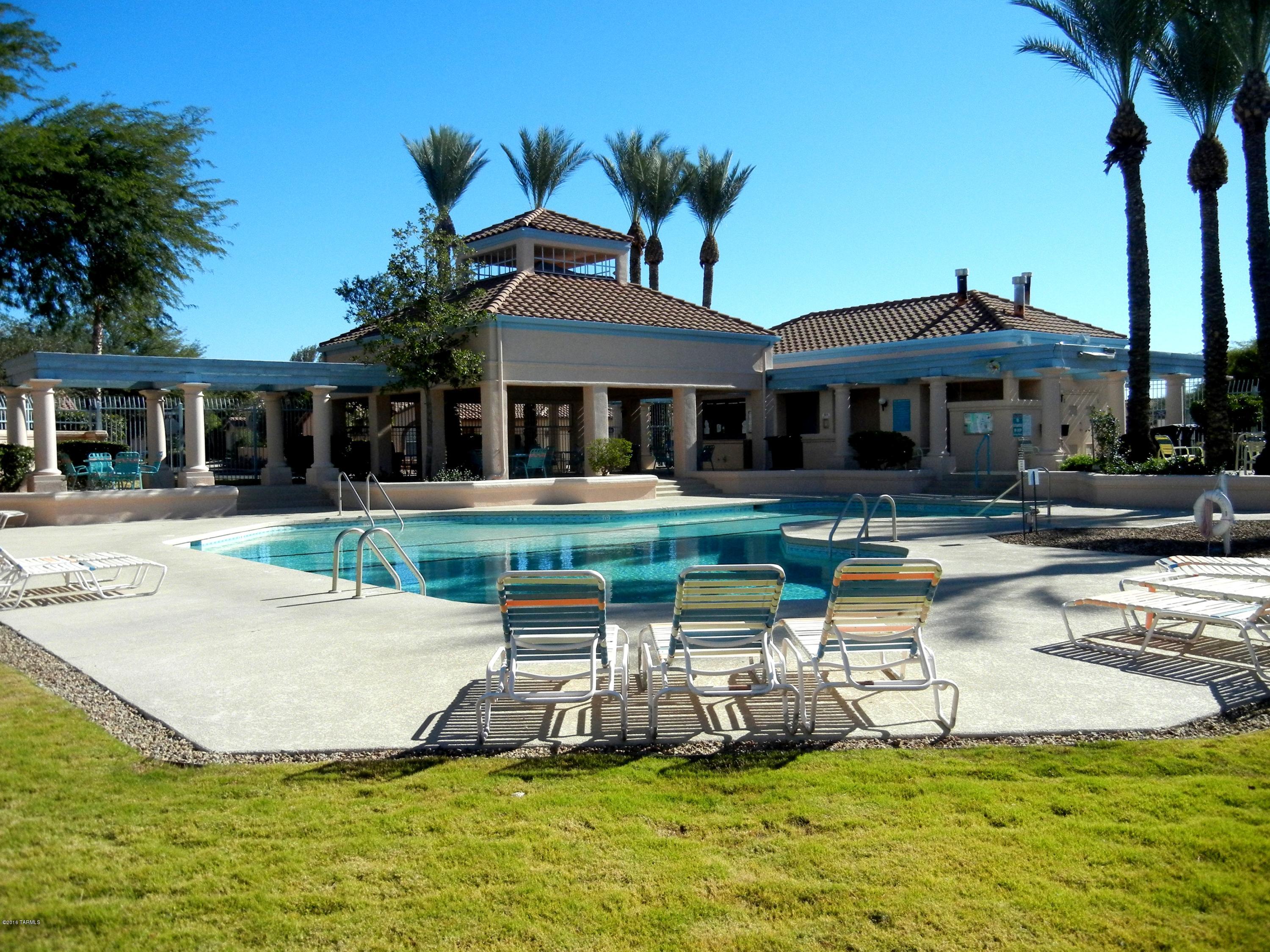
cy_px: 476
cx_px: 635
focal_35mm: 30
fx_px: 1101
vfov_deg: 46.8
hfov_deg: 60.0
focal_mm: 5.4
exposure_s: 1/998
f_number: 7
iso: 400
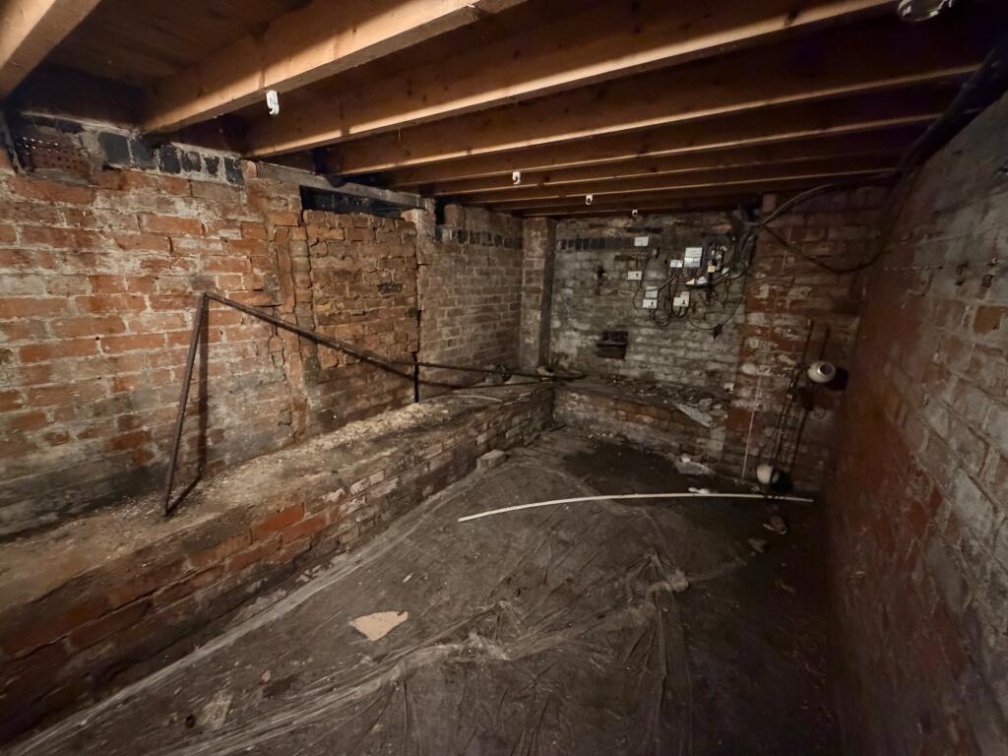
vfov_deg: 85.7
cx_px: 504
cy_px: 378
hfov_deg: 102.1
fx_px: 408
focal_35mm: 14
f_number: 2.2
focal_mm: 2.22
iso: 2000
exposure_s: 1/25
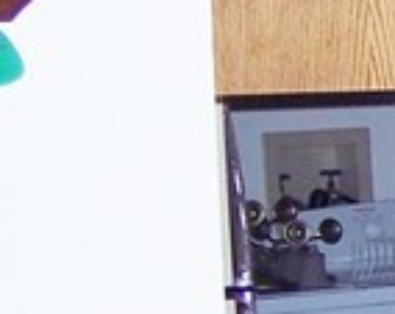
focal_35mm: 275
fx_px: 3208
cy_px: 350
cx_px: 1218
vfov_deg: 5.6
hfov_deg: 6.4
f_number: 2.8
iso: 140
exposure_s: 1/60
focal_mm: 8
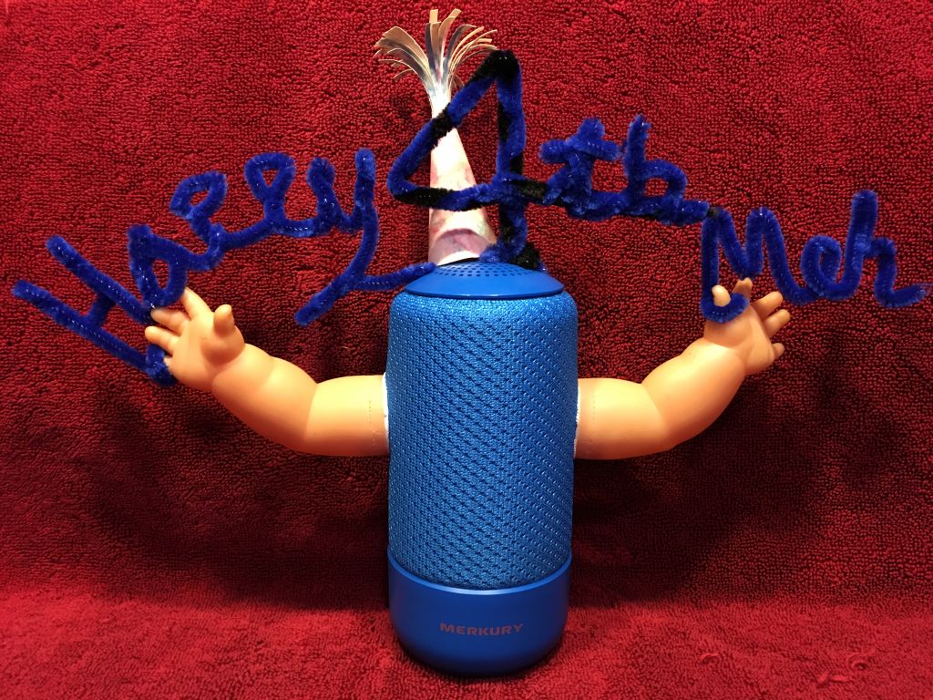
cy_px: 350
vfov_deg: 48.2
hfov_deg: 61.7
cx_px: 466
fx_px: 782
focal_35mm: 29
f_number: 2.2
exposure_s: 1/15
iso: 200
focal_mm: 4.15
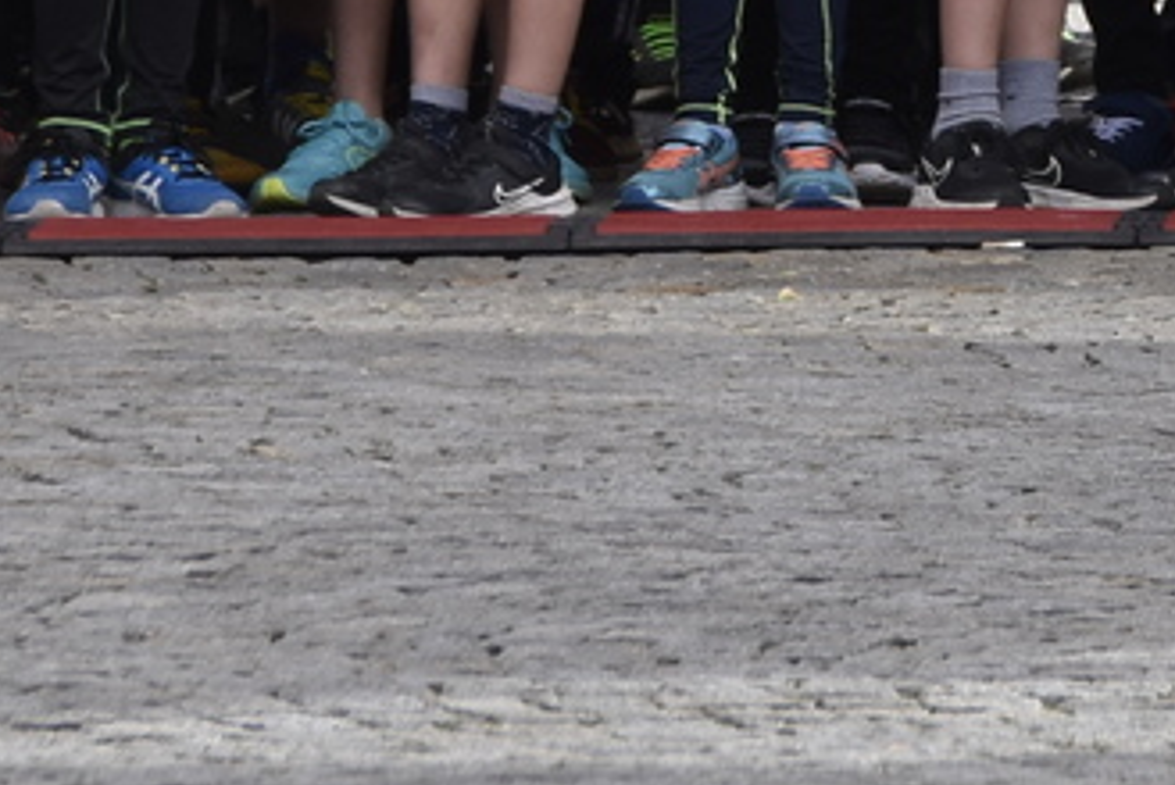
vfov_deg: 1.3
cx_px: 1025
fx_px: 34210
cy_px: -302
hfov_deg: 2.0
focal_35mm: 1047
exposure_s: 1/500
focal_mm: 155
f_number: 8
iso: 400
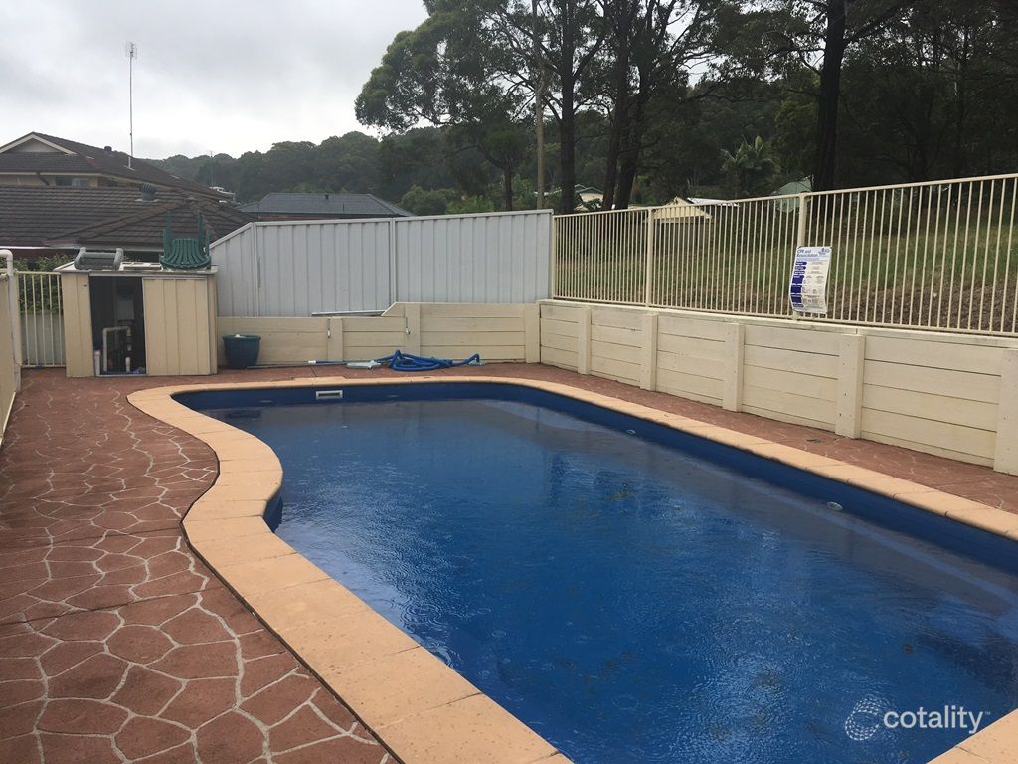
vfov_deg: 48.2
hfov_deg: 61.7
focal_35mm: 29
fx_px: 853
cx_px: 509
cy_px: 382
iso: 25
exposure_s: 1/836
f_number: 2.2
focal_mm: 4.15
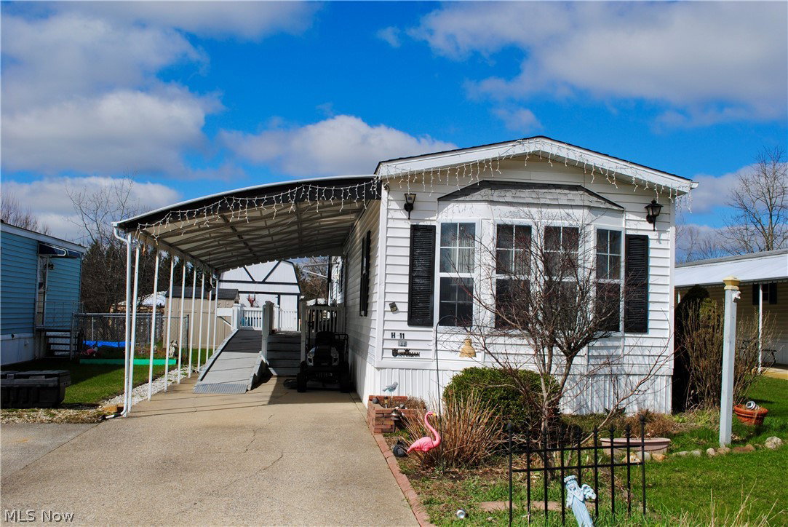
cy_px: 264
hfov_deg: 53.1
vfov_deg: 36.9
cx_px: 394
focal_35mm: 36
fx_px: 789
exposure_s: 1/400
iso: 100
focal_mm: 24
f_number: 10
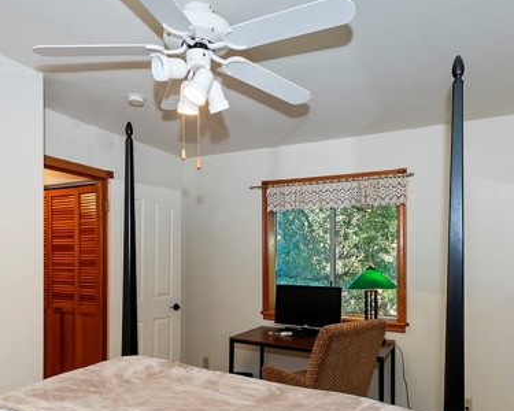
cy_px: 250
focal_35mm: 24
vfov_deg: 58.2
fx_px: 365
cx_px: 252
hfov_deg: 70.3
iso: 400
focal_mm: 10
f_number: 8
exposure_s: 1/30
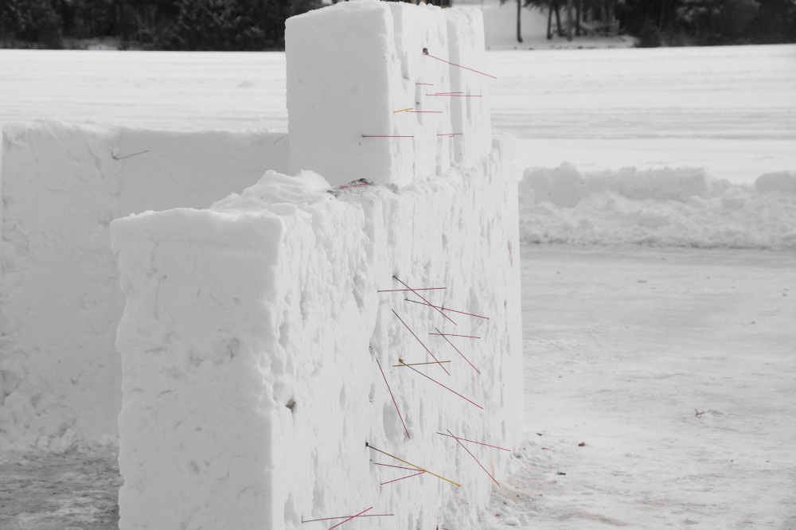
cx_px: 398
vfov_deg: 12.2
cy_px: 265
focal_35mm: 112
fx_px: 2487
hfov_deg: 18.2
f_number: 9
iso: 1600
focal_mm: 75
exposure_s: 1/2000
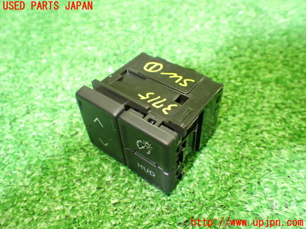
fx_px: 265
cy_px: 114
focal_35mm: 30
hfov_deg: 60.0
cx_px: 153
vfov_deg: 46.8
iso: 640
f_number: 2.3
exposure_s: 1/125
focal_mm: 5.4
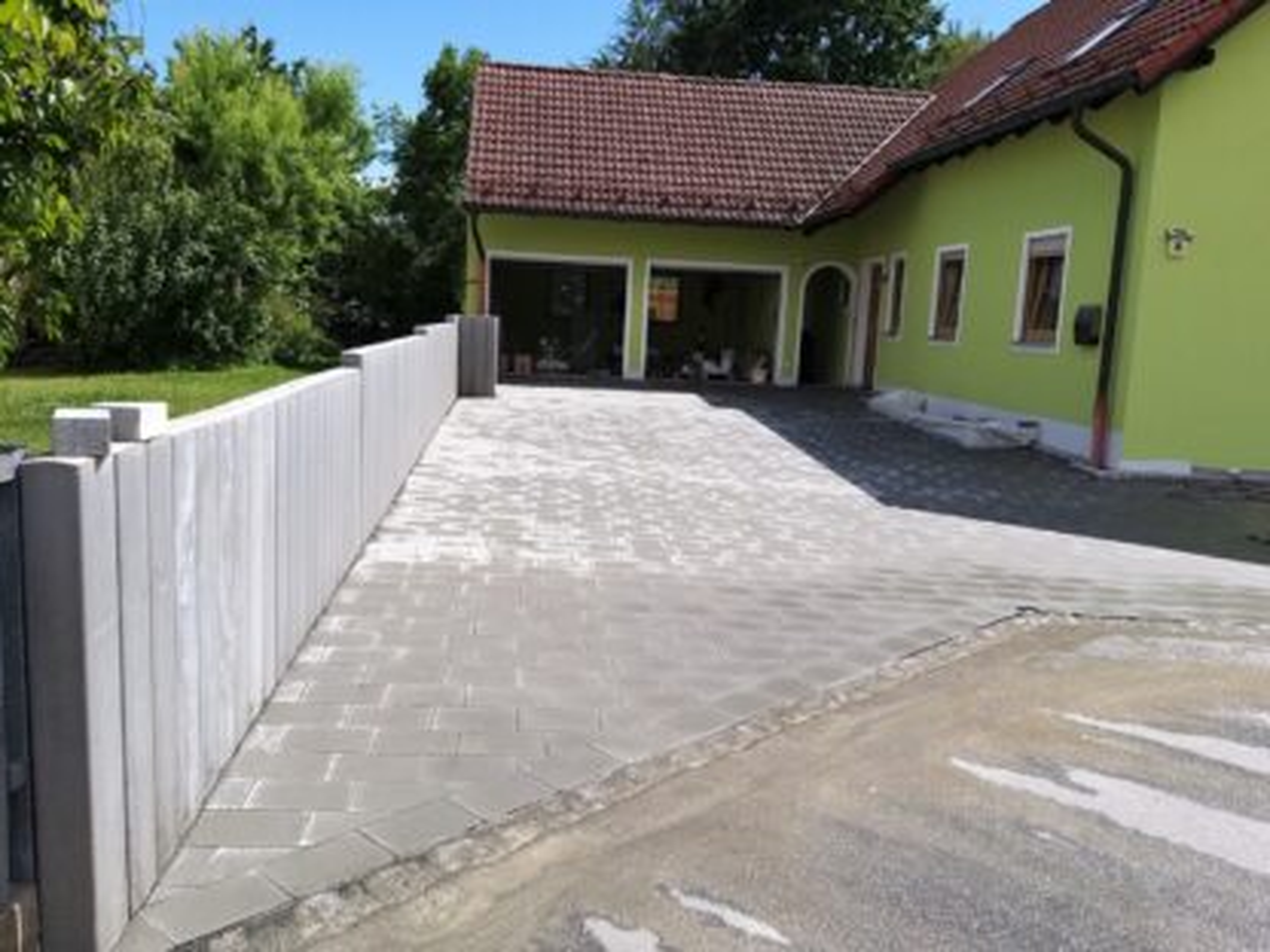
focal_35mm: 27
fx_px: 991
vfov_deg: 51.4
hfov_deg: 65.3
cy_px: 476
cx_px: 635
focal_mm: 3.93
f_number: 1.7
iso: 50
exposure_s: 1/2419
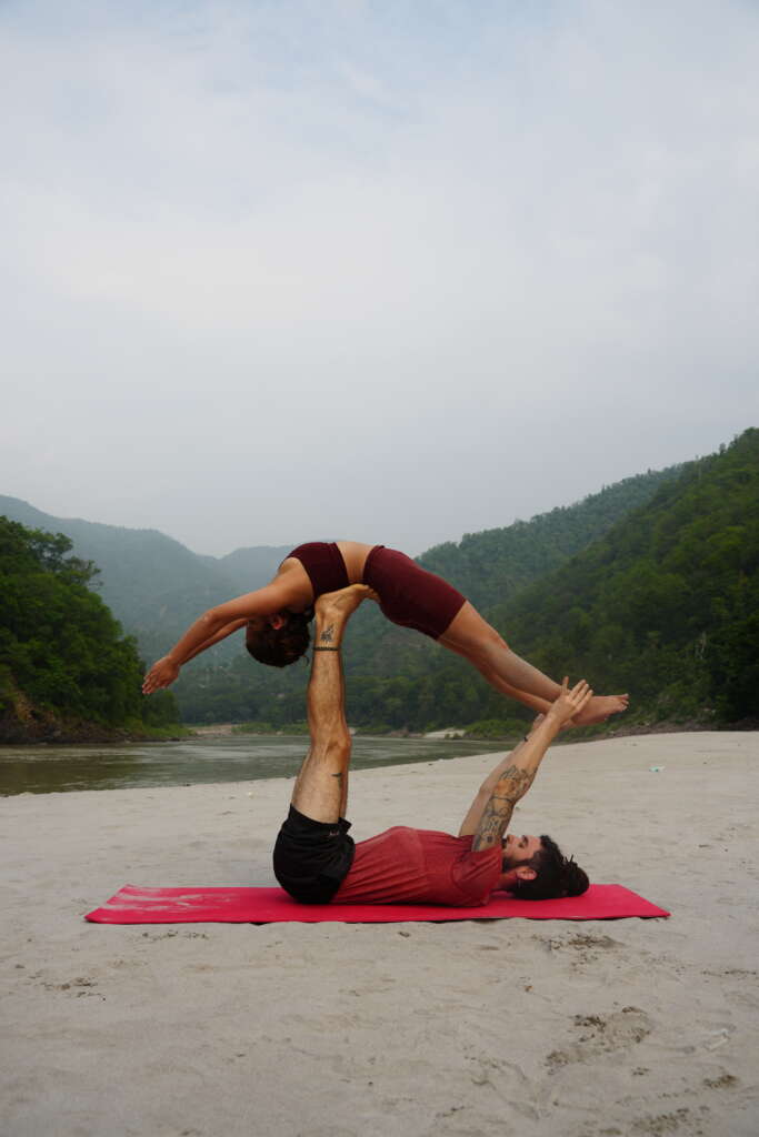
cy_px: 568
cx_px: 380
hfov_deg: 45.0
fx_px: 917
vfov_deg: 63.7
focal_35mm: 29
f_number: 5
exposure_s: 1/400
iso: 100
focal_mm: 29
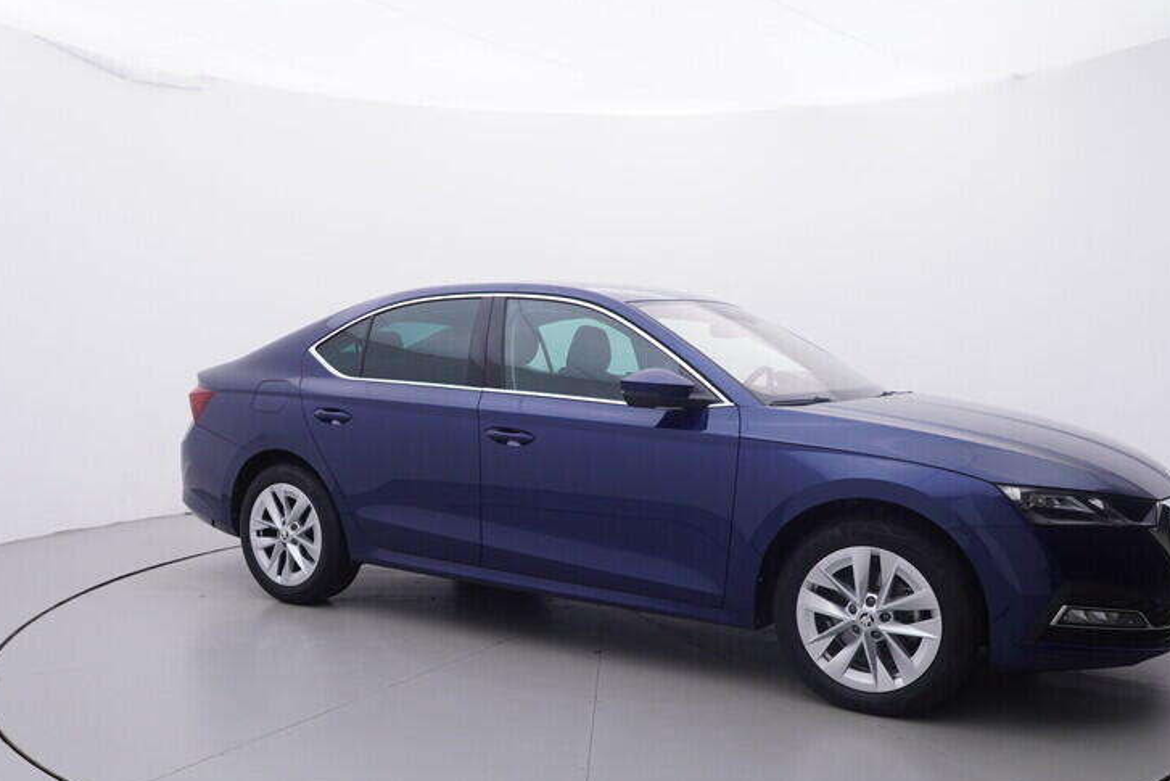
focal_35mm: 32
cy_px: 465
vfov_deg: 41.3
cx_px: 597
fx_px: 1031
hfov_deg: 59.2
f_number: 5
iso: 200
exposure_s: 1/80
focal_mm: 15
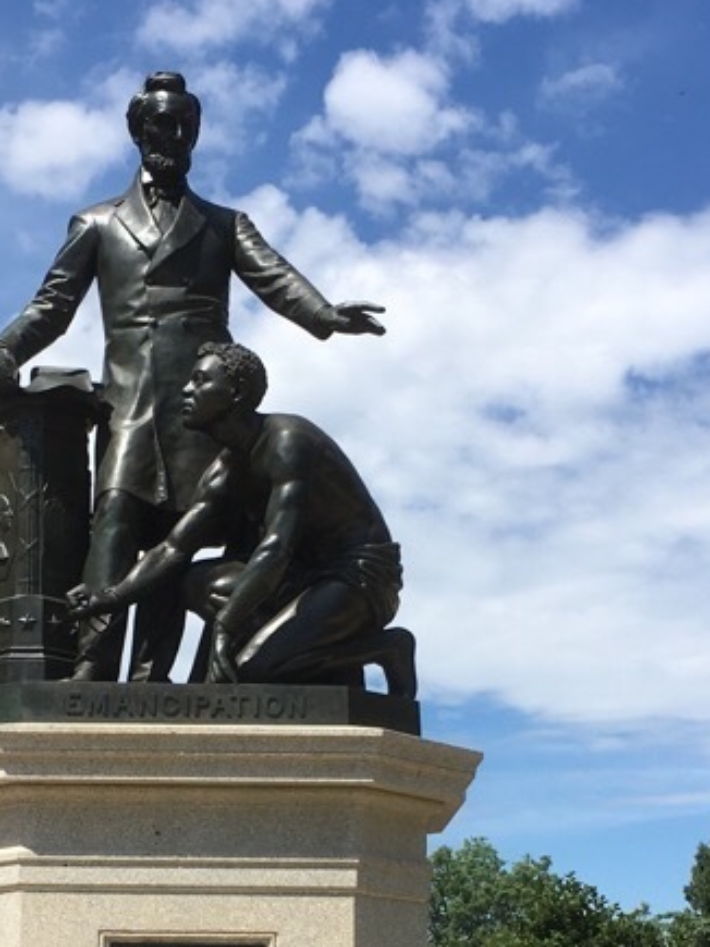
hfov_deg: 20.4
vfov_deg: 26.3
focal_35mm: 72
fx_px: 1970
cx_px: 233
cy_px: 827
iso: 25
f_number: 2.2
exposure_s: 1/1923
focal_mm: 4.15
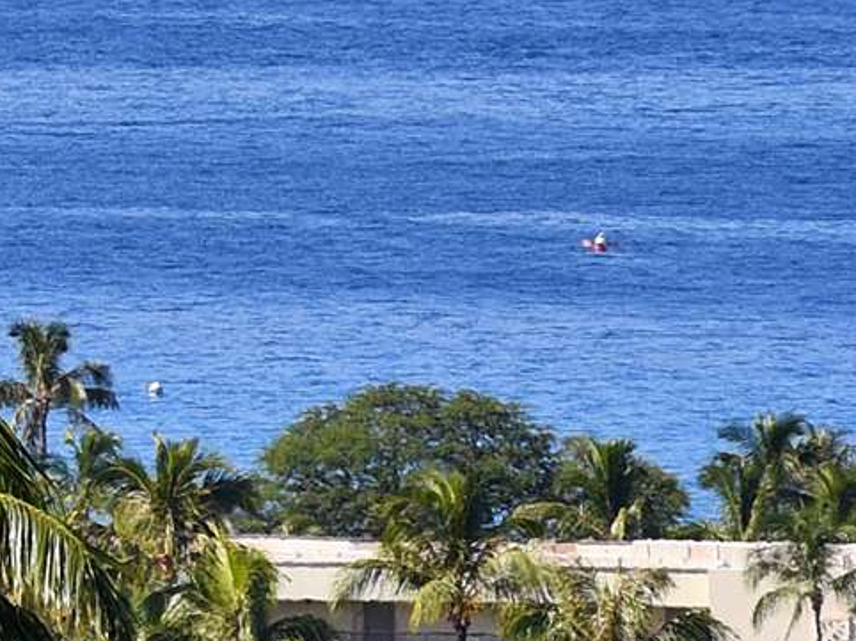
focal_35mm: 1135
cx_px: -1440
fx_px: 28053
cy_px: -582
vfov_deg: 1.3
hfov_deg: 1.7
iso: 100
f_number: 11
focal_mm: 185
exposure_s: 1/200
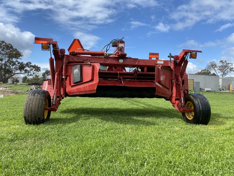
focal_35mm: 26
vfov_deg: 53.1
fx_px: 176
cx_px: 117
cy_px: 88
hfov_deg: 67.3
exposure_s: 1/1300
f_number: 1.8
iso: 32
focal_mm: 4.25
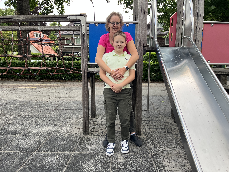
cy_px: 86
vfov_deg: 53.1
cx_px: 114
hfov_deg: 67.3
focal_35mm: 26
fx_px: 172
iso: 50
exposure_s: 1/561
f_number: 1.6
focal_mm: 5.1
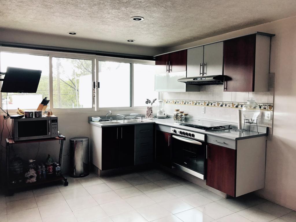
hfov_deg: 63.4
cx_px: 148
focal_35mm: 28
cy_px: 111
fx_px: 239
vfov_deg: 49.7
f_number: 1.8
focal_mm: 3.99
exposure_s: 1/60
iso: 25
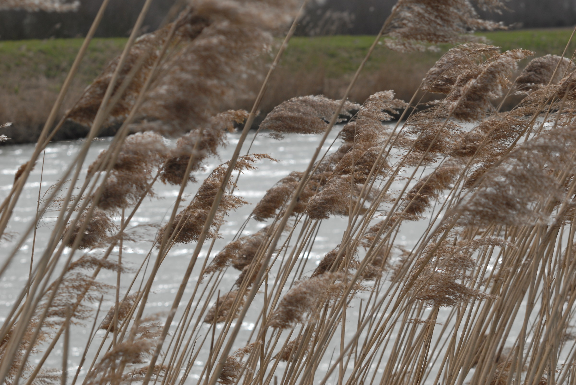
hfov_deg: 13.0
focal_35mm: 158
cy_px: 192
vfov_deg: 8.7
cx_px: 288
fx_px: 2523
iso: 160
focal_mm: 105
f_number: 11
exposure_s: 1/250
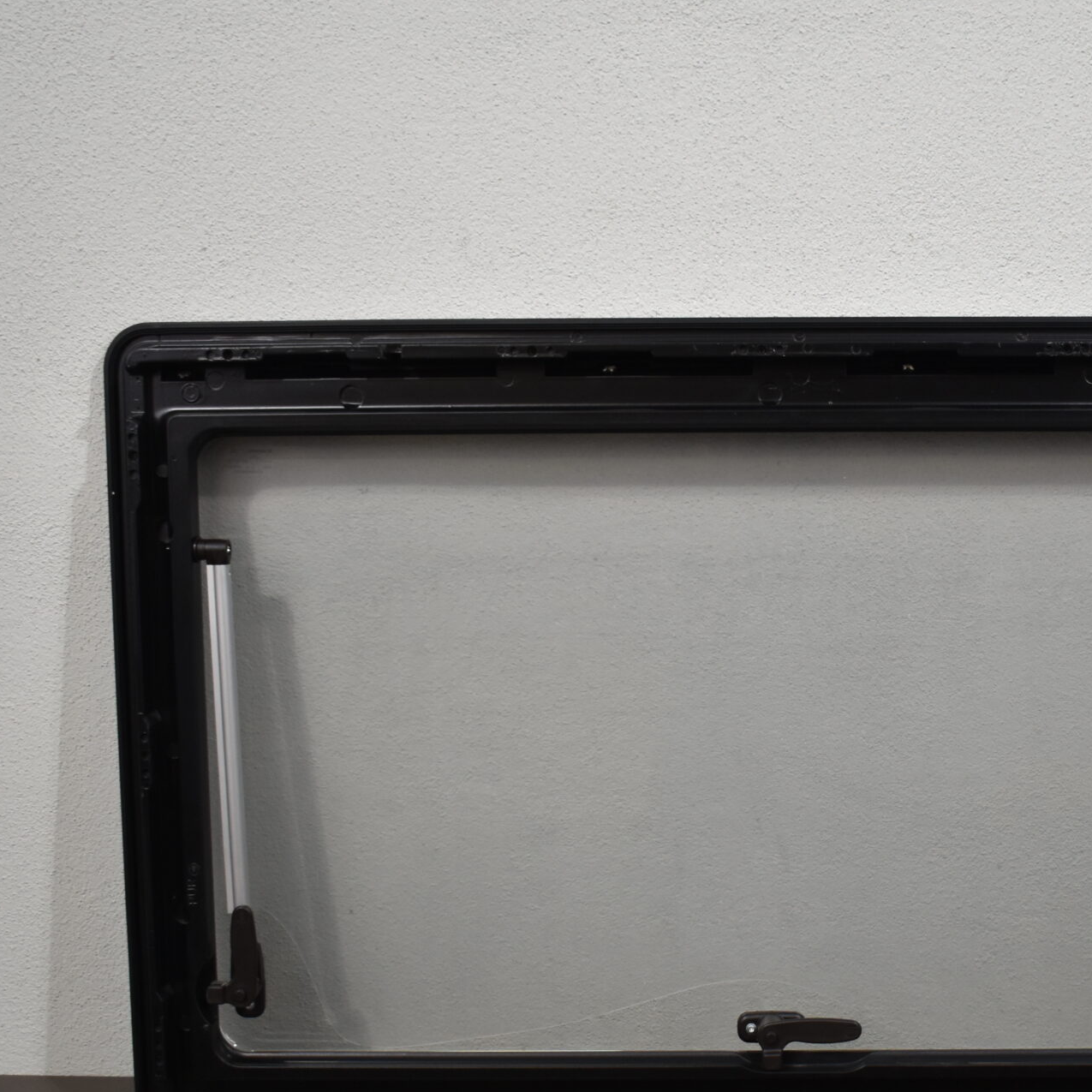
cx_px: 799
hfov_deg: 28.8
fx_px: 2100
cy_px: 681
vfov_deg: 29.0
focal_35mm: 59
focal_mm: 23
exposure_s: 1/250
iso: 720
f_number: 3.8
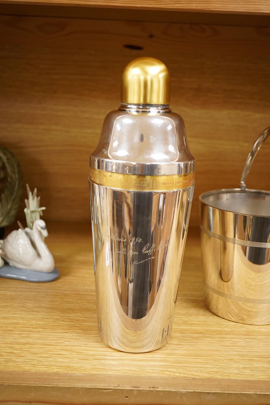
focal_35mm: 45
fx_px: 506
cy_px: 202
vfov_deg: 43.6
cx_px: 135
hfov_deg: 29.9
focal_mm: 30
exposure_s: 1/250
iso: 2500
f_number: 5.6
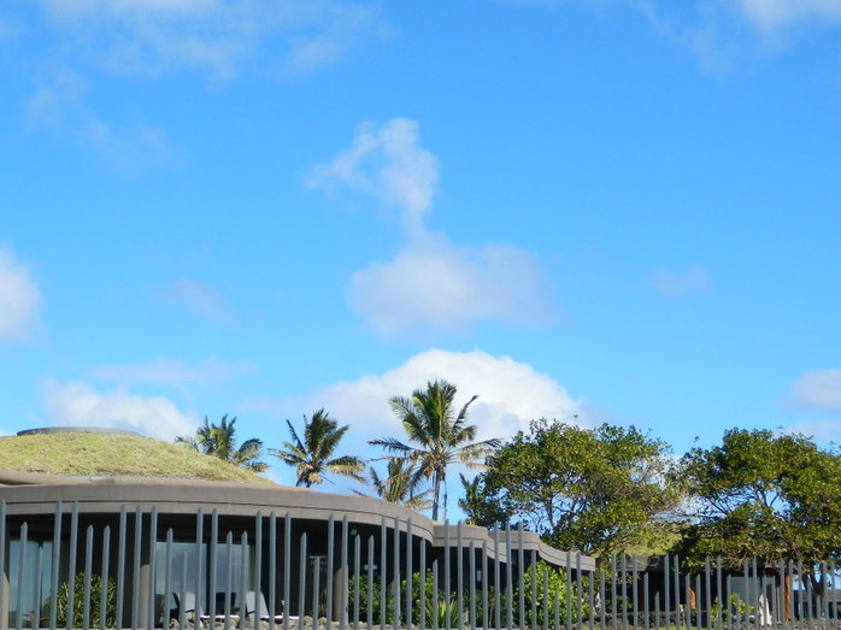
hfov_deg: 28.1
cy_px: 364
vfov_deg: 21.3
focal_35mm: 69
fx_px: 1676
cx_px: 366
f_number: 3.6
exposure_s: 1/1000
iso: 80
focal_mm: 8.4
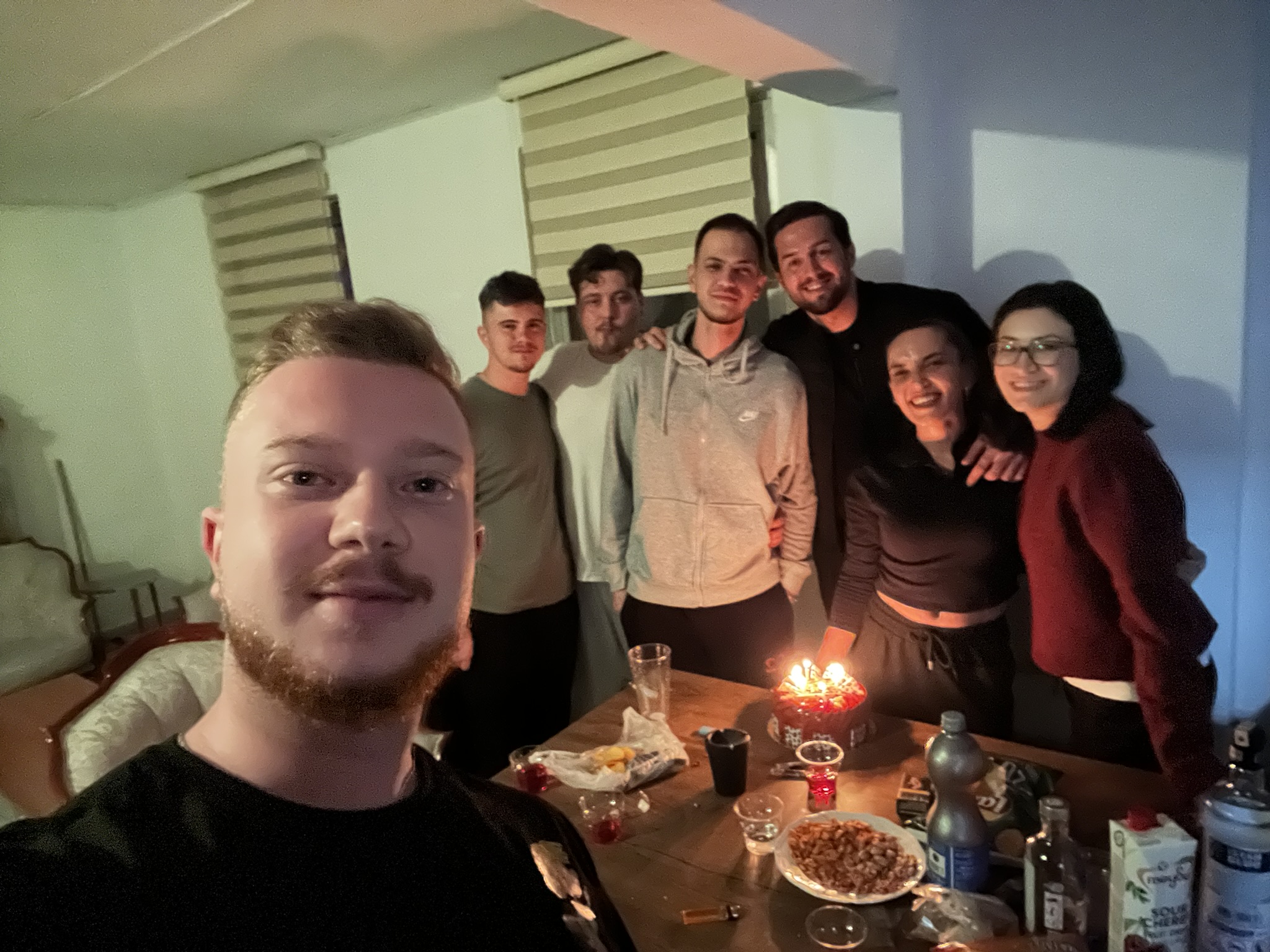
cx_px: 635
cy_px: 476
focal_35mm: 23
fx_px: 844
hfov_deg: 73.9
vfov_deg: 58.9
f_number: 2.2
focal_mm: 2.71
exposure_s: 1/15
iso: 3200
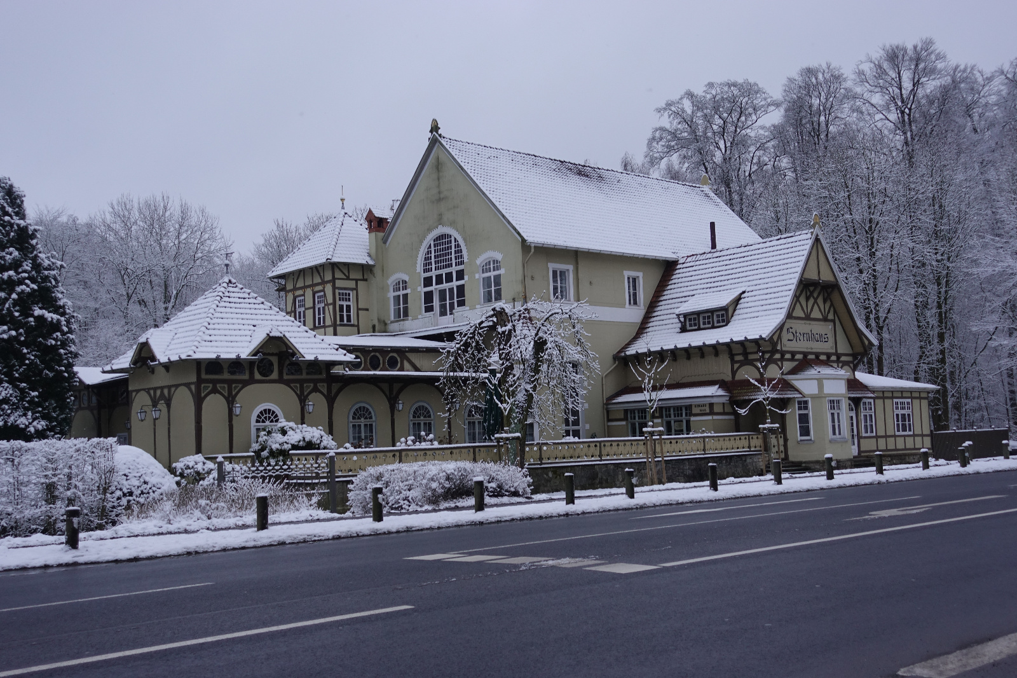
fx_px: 1101
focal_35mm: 39
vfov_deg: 34.2
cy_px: 339
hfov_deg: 49.6
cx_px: 508
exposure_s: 1/160
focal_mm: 14.3
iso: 125
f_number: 2.8
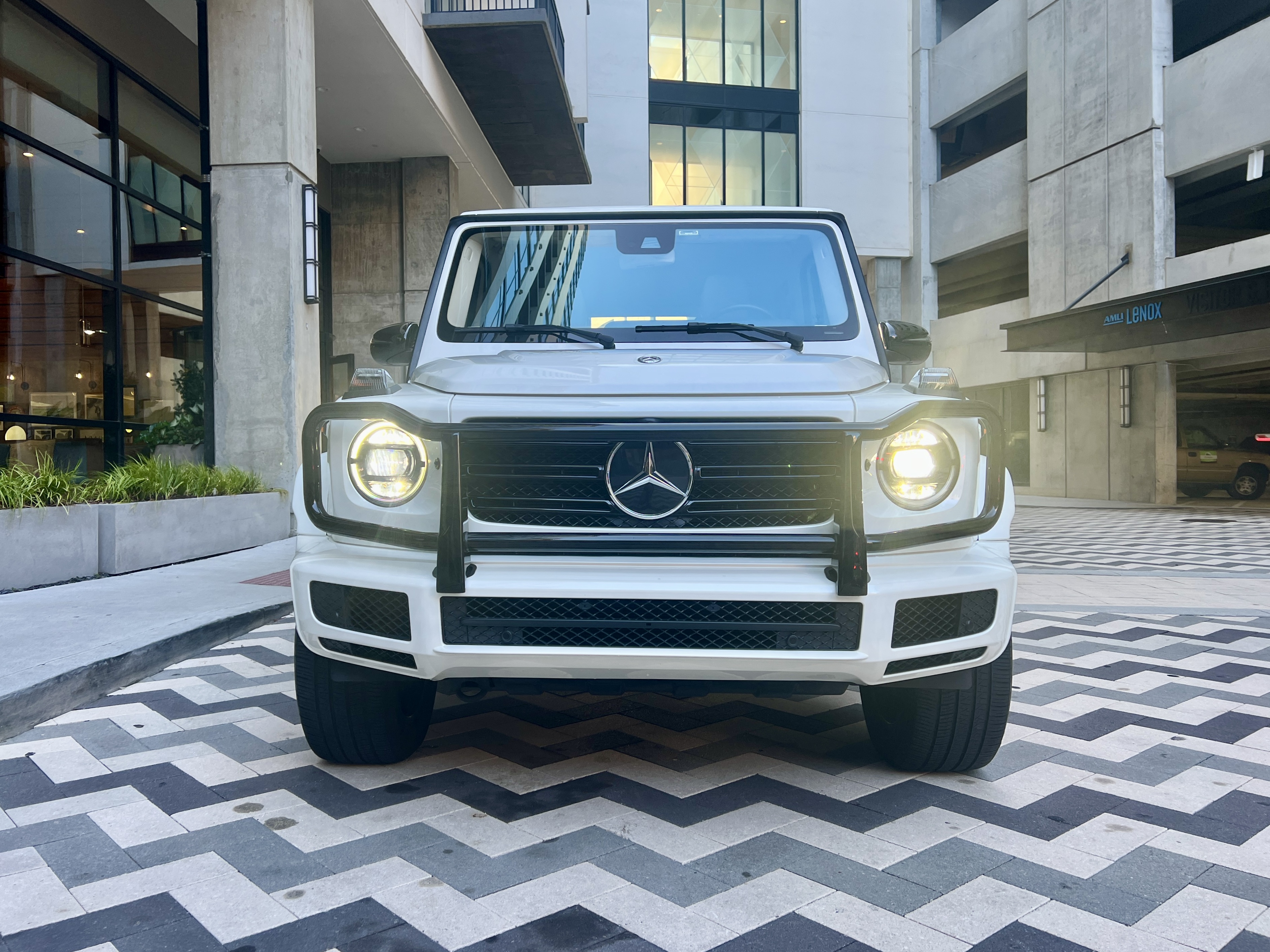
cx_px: 635
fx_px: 954
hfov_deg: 67.3
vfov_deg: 53.1
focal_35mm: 26
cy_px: 476
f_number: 1.5
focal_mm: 5.7
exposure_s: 1/159
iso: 40
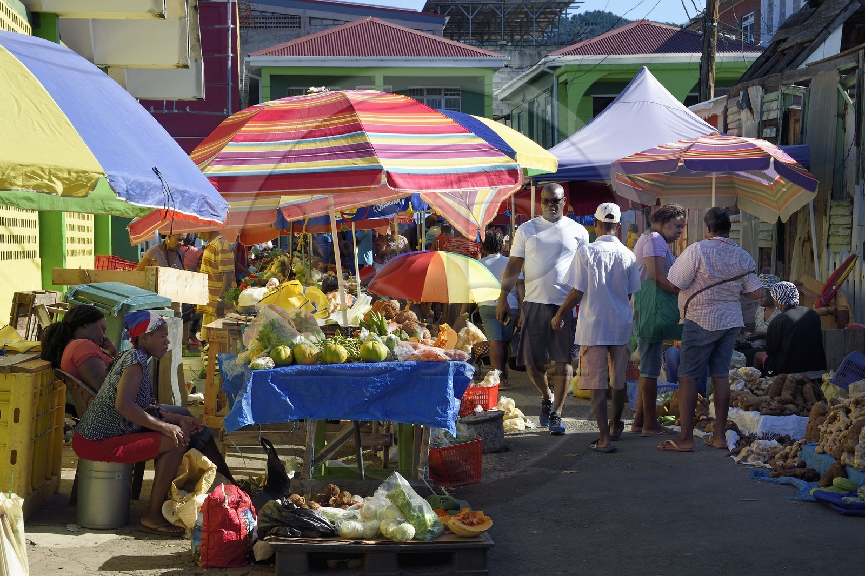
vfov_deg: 20.9
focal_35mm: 65
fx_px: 1561
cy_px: 288
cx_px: 432
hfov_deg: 31.0
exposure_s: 1/250
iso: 200
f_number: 13
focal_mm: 65
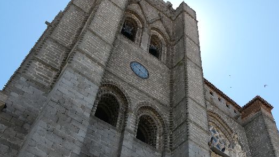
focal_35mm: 40
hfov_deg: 50.3
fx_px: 296
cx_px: 158
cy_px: 132
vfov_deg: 28.8
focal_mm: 4.3
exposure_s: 1/500
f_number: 3.3
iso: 80
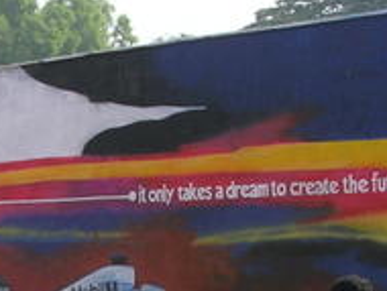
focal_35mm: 128
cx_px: -31
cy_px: 324
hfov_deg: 15.0
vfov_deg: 11.4
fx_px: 1433
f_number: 5.6
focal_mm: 5.8
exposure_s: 1/146
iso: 50
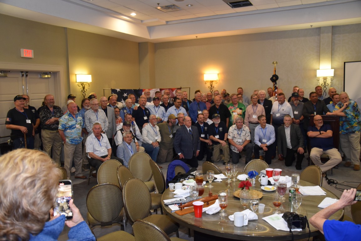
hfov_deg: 59.5
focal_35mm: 32
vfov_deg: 41.7
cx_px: 180
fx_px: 316
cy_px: 120
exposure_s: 1/60
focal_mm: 21
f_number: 3.8
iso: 1100
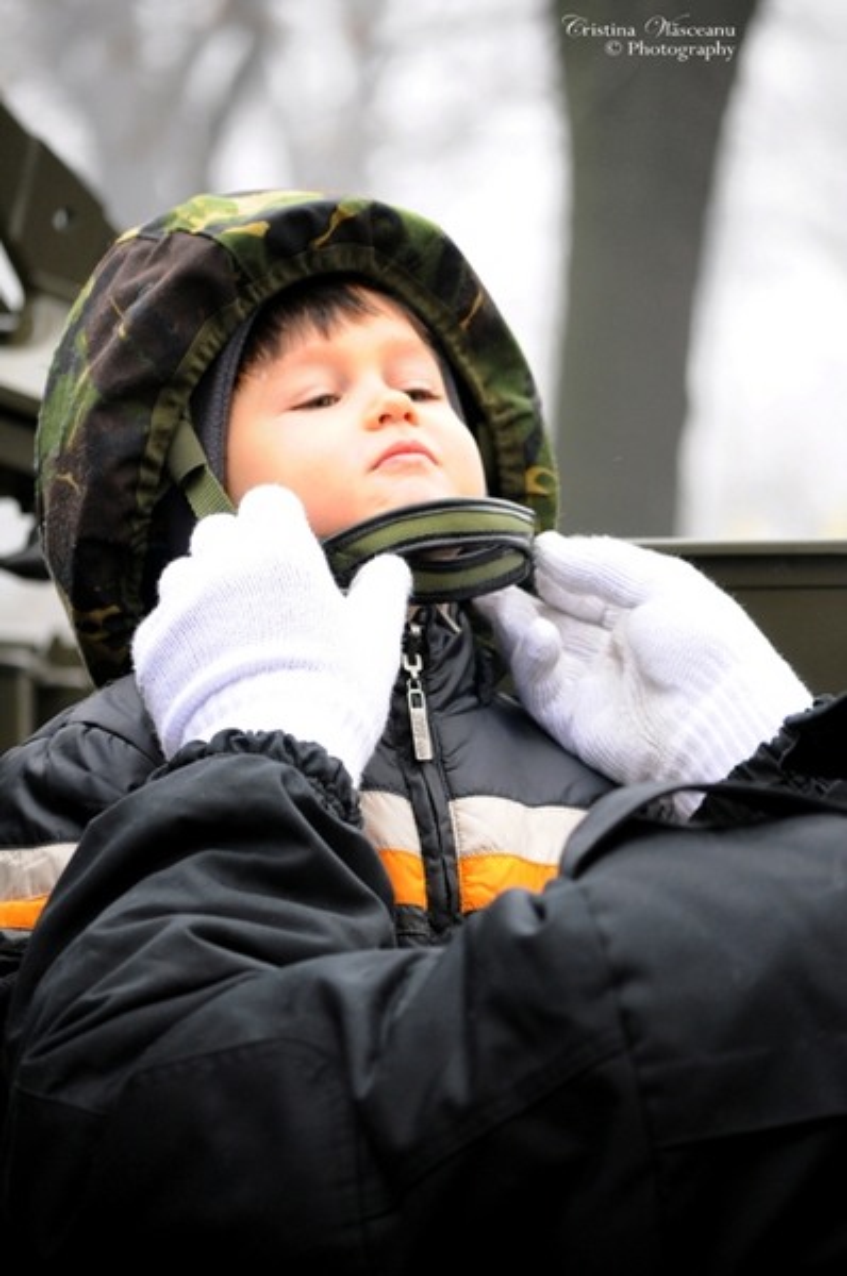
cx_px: 424
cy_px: 638
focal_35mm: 174
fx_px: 6162
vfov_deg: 11.8
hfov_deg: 7.9
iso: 640
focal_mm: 116
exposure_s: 1/160
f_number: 5.6
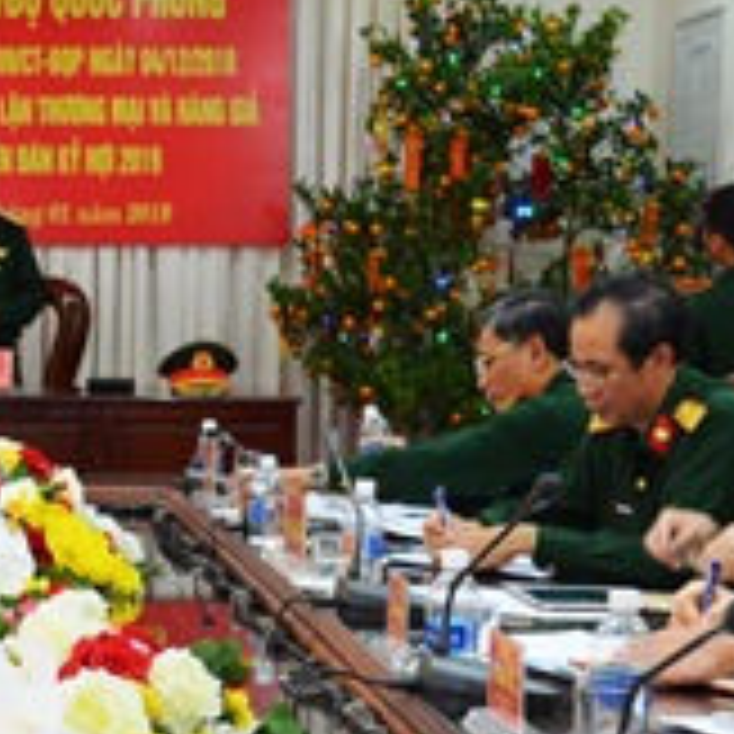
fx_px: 2399
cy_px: 720
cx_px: -45
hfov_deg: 16.9
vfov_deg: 17.0
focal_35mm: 100
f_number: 3.8
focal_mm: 20
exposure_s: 1/60
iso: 720
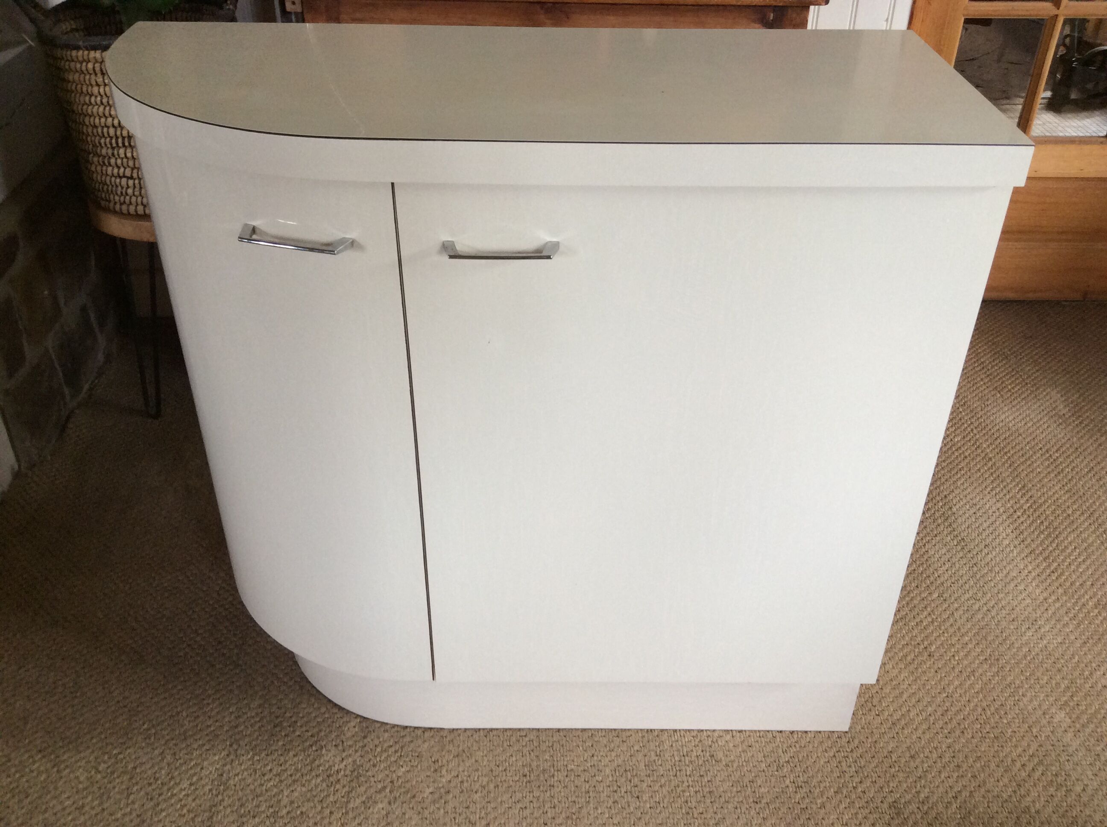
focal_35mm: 32
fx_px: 1022
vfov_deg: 44.1
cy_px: 414
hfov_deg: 56.9
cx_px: 554
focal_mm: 3.3
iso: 80
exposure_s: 1/25
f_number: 2.4
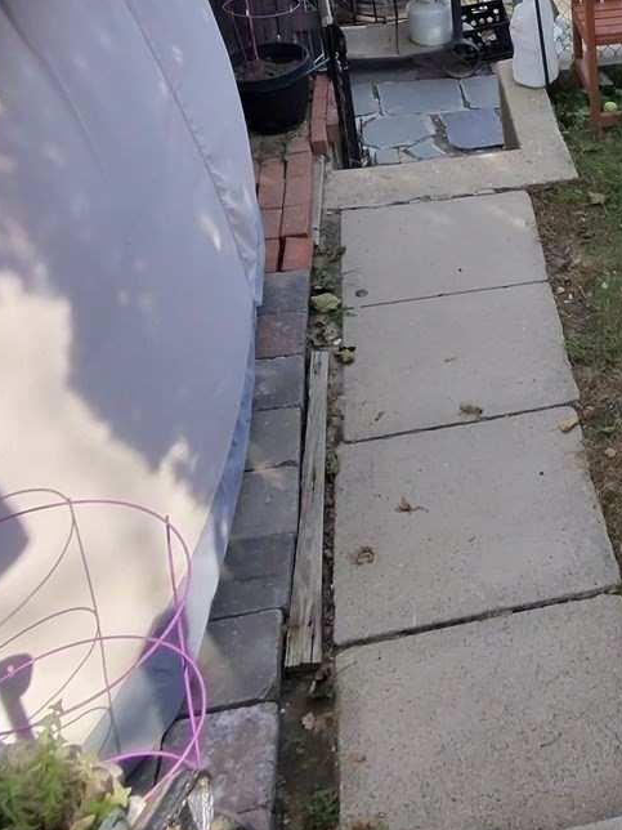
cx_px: 708
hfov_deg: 37.0
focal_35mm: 31
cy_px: 101
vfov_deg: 52.2
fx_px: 743
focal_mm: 2.24
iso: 54
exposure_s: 1/588
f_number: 2.2
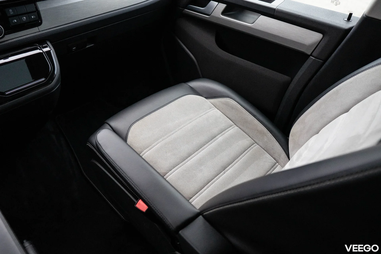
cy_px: 127
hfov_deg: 73.7
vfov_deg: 53.1
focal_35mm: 24
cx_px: 190
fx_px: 254
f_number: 2.8
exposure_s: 1/400
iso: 800
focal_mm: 16
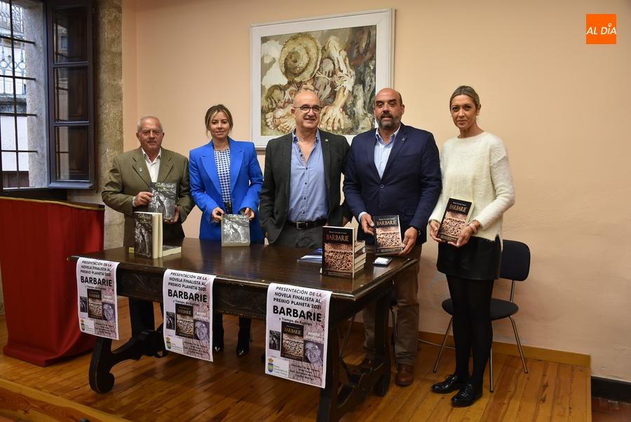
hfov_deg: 61.9
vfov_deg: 43.7
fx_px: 526
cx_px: 316
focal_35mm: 30
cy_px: 211
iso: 400
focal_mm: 20
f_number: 4
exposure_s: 1/60
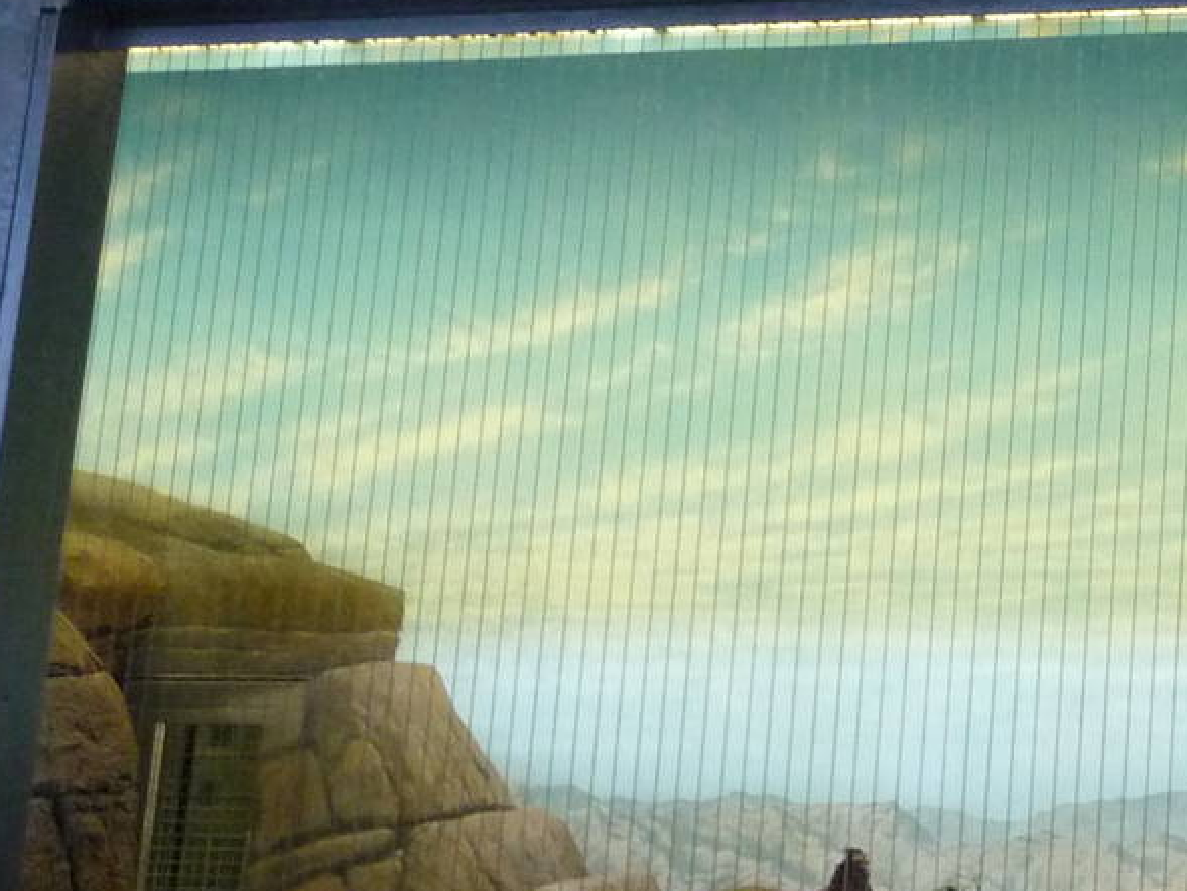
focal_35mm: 76
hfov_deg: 22.9
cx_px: 1524
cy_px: 631
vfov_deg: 19.3
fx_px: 2607
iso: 400
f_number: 3.3
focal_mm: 4.7
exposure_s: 1/25
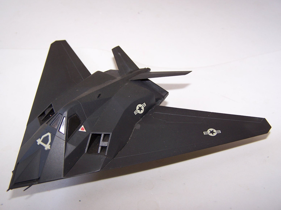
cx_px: 140
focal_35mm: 38
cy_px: 105
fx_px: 308
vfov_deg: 37.7
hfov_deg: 49.0
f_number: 2.8
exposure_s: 1/90
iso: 80
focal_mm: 6.3
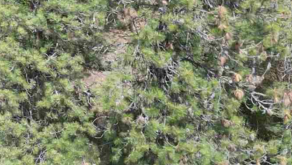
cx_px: -30
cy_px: 32
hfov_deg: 17.3
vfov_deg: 10.1
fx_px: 930
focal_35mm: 120
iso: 100
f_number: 1.7
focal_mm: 6.72
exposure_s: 1/1000
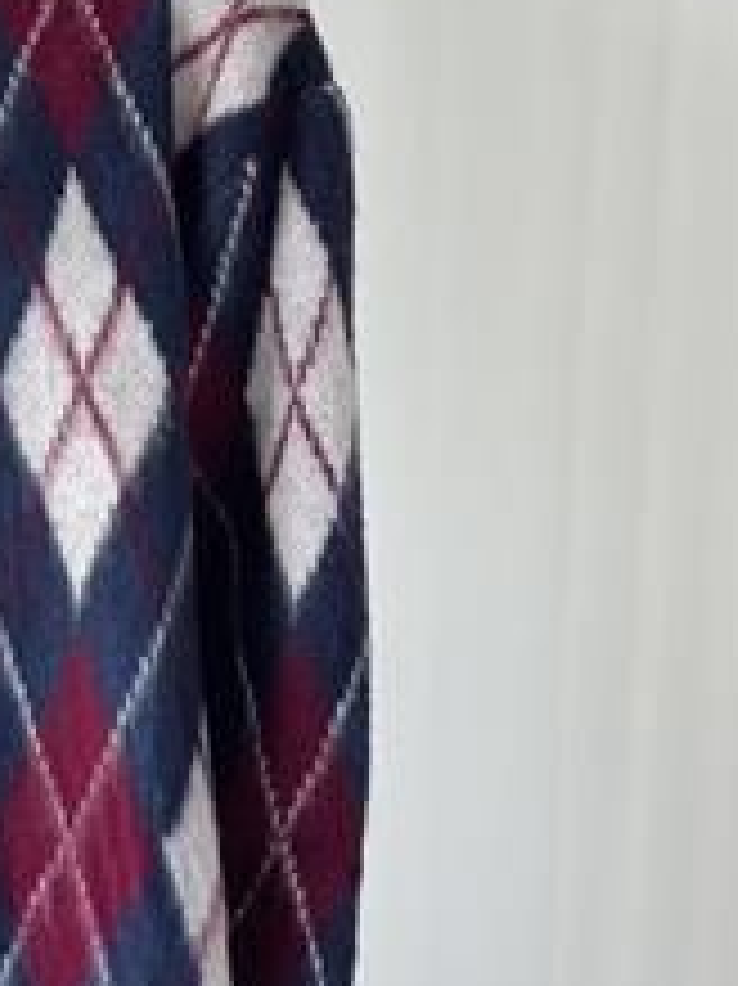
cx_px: -135
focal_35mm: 117
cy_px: 200
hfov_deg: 12.4
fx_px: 3329
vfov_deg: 16.7
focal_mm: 6.76
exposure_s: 1/120
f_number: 1.78
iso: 100
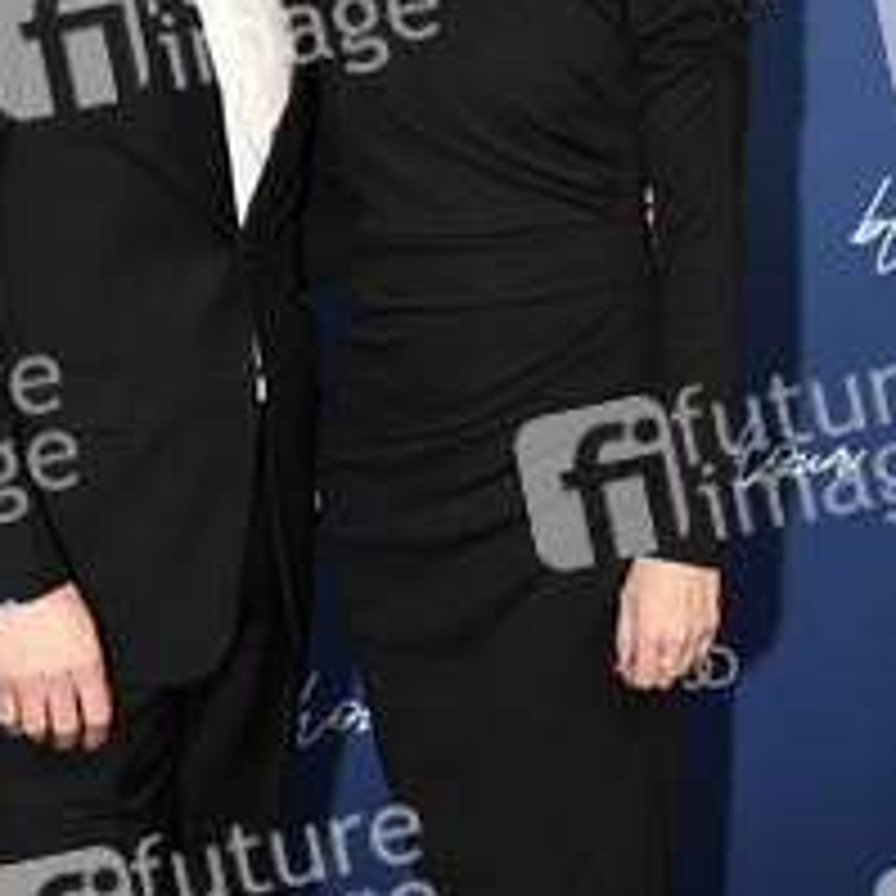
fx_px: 2401
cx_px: 338
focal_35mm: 82
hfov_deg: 21.1
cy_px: 239
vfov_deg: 21.0
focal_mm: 48
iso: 640
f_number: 4
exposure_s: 1/320
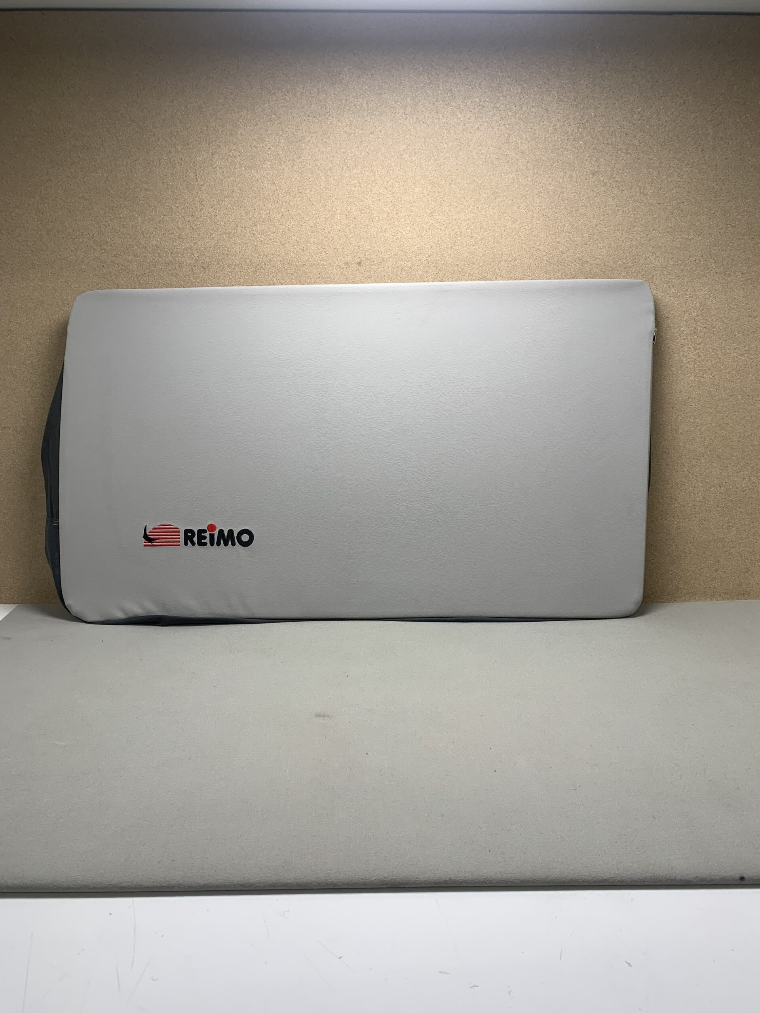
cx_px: 380
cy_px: 506
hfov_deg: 53.1
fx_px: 761
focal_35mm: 26
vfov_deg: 67.3
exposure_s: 1/100
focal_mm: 4.25
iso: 32
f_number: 1.8
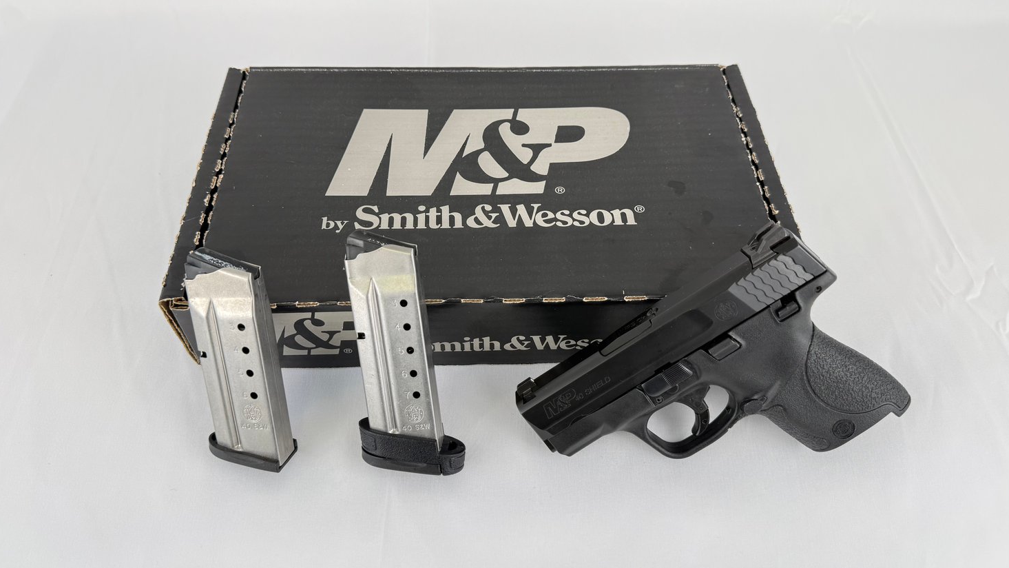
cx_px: 502
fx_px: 722
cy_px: 269
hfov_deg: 69.9
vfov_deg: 42.9
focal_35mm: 27
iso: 80
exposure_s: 1/228
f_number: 1.78
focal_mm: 6.76
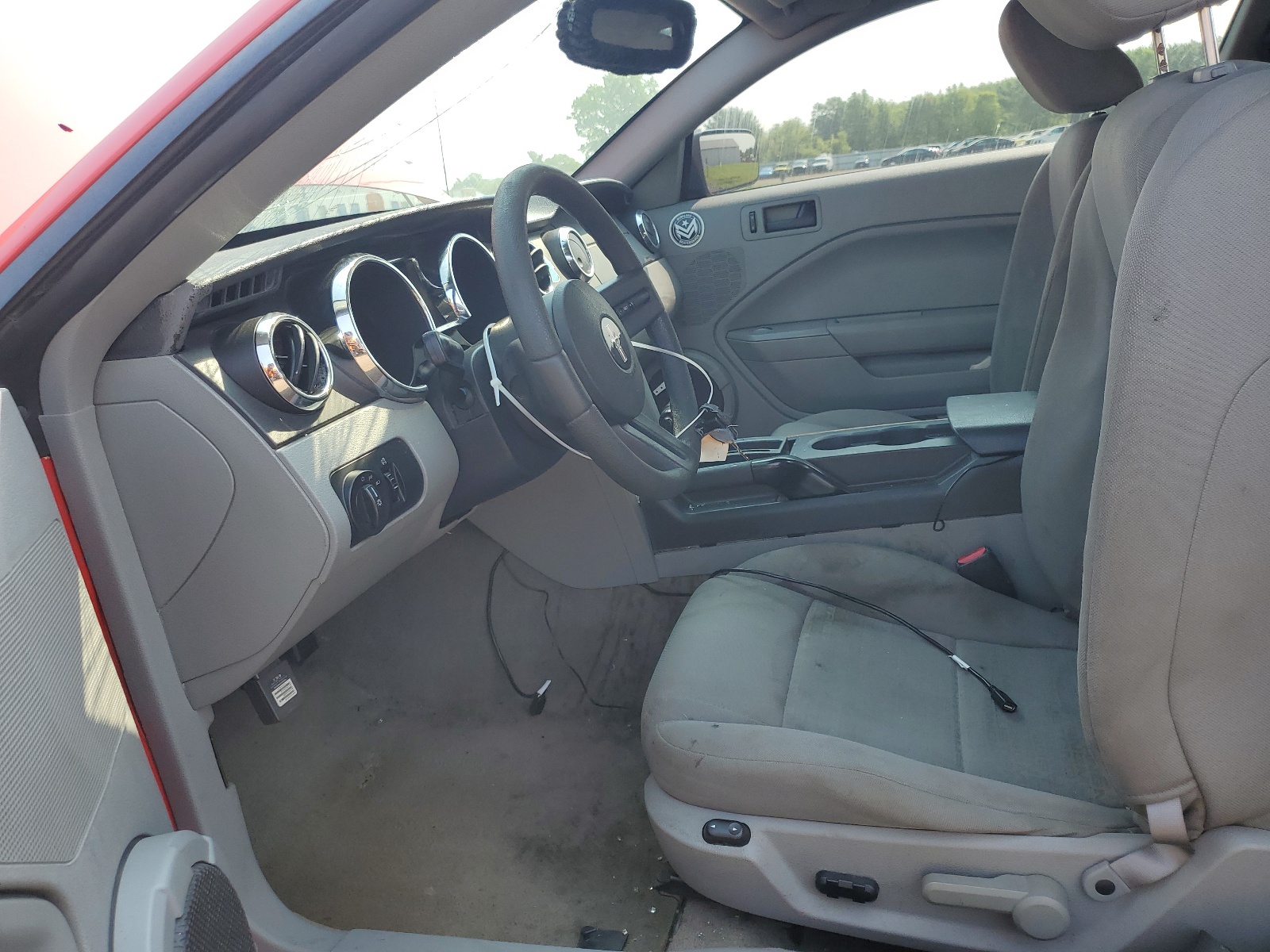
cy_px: 476
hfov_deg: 67.3
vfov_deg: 53.1
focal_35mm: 26
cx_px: 635
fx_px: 954
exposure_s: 1/625
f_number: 1.5
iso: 50
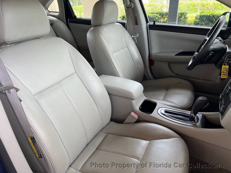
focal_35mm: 26
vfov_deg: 53.1
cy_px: 86
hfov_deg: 67.3
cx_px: 116
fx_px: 174
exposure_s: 1/136
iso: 32
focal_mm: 5.7
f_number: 1.5
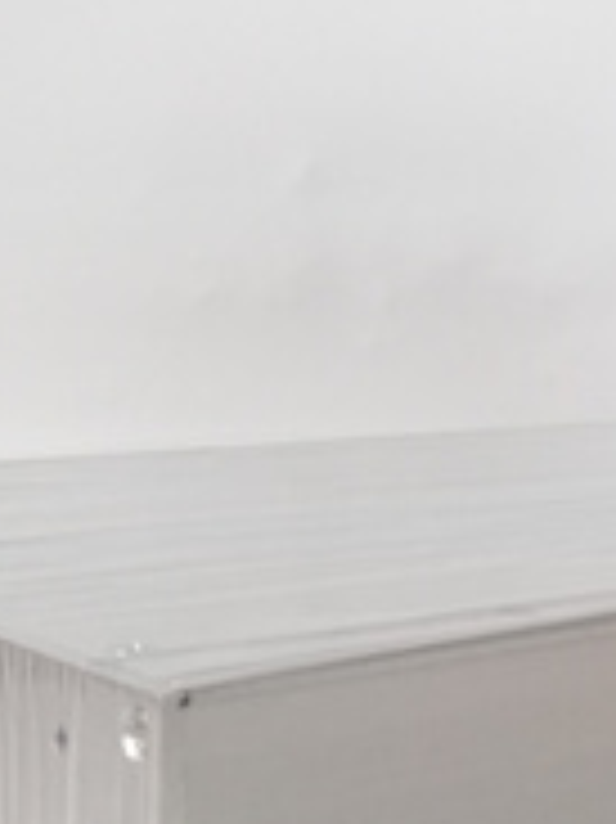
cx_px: 594
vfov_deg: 27.4
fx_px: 1687
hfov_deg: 20.2
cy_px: 403
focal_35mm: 71
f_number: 1.8
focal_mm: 3.63
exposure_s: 1/33.3
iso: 248
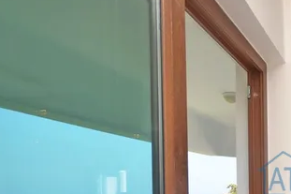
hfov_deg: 34.5
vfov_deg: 30.8
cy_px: 184
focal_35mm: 41
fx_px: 331
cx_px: 373
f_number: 5.6
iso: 100
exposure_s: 1/125
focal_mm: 10
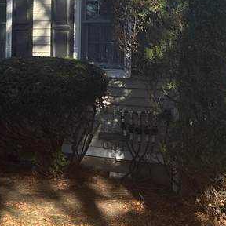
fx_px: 753
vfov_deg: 16.8
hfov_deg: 17.0
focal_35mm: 102
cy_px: 27
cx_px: 82
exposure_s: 1/1326
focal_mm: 5.7
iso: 50
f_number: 1.5
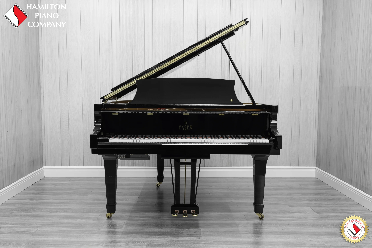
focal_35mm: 35
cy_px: 124
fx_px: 362
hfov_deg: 54.4
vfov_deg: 37.9
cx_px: 186
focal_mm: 35
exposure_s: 1/1.67
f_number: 10
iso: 100
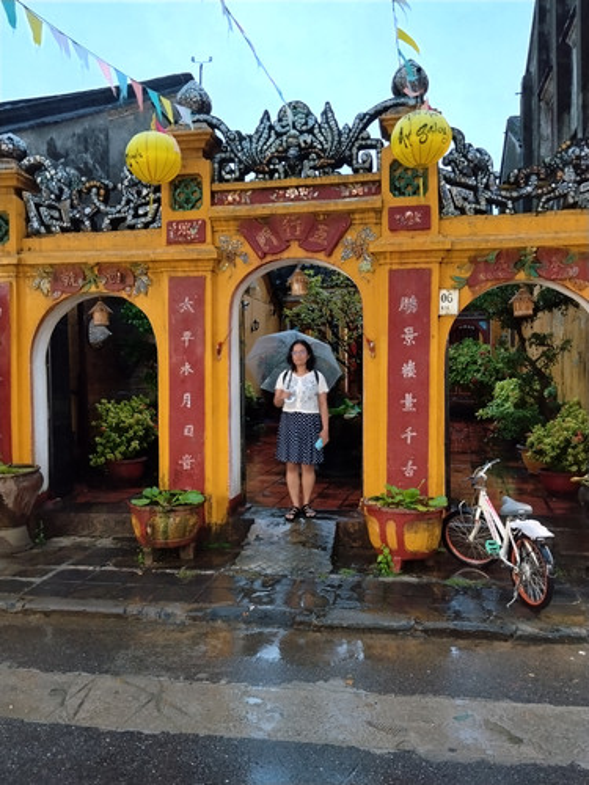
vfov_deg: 61.7
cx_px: 294
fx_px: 658
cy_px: 392
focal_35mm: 29
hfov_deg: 48.2
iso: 320
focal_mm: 4.22
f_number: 1.8
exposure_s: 1/25
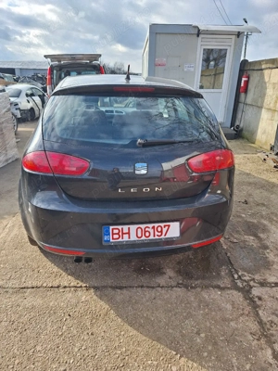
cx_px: 139
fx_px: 246
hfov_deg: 58.9
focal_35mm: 23
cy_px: 186
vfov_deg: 73.9
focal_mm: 5.54
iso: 40
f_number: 1.8
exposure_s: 1/1111
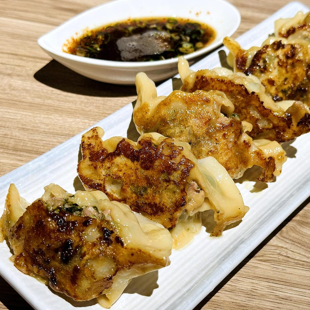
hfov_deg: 28.5
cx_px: 191
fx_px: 608
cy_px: 151
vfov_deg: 28.6
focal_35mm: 60
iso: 80
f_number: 1.78
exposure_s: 1/60
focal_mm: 6.86
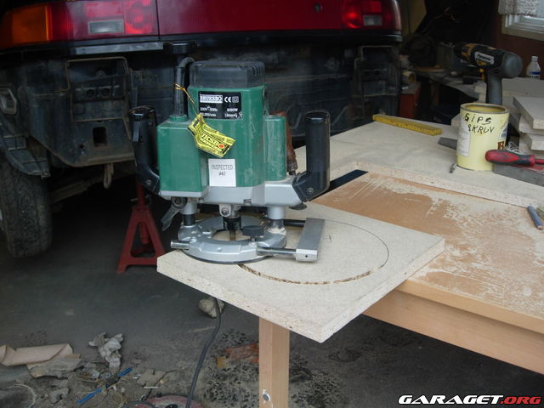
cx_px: 272
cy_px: 204
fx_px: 597
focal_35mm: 38
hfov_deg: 49.0
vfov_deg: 37.7
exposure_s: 1/82.9
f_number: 2.8
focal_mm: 7.8
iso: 79
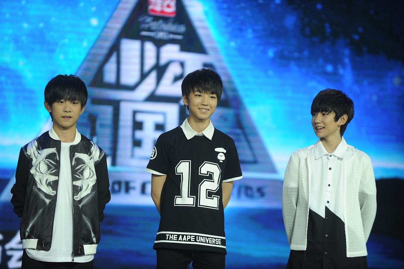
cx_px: 202
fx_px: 1962
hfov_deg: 11.8
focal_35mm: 175
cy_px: 134
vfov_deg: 7.8
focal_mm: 175
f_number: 3.2
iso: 1600
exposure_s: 1/250
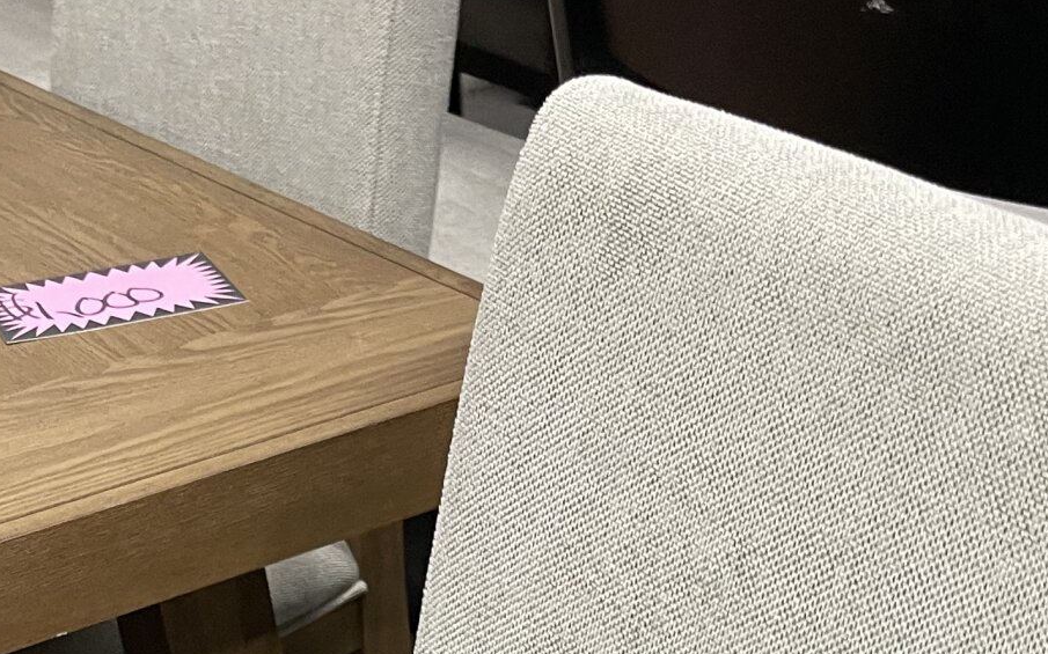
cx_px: 490
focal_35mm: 75
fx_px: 2141
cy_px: 1234
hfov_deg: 27.5
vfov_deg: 14.8
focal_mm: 5.1
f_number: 1.6
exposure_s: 1/60
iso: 125
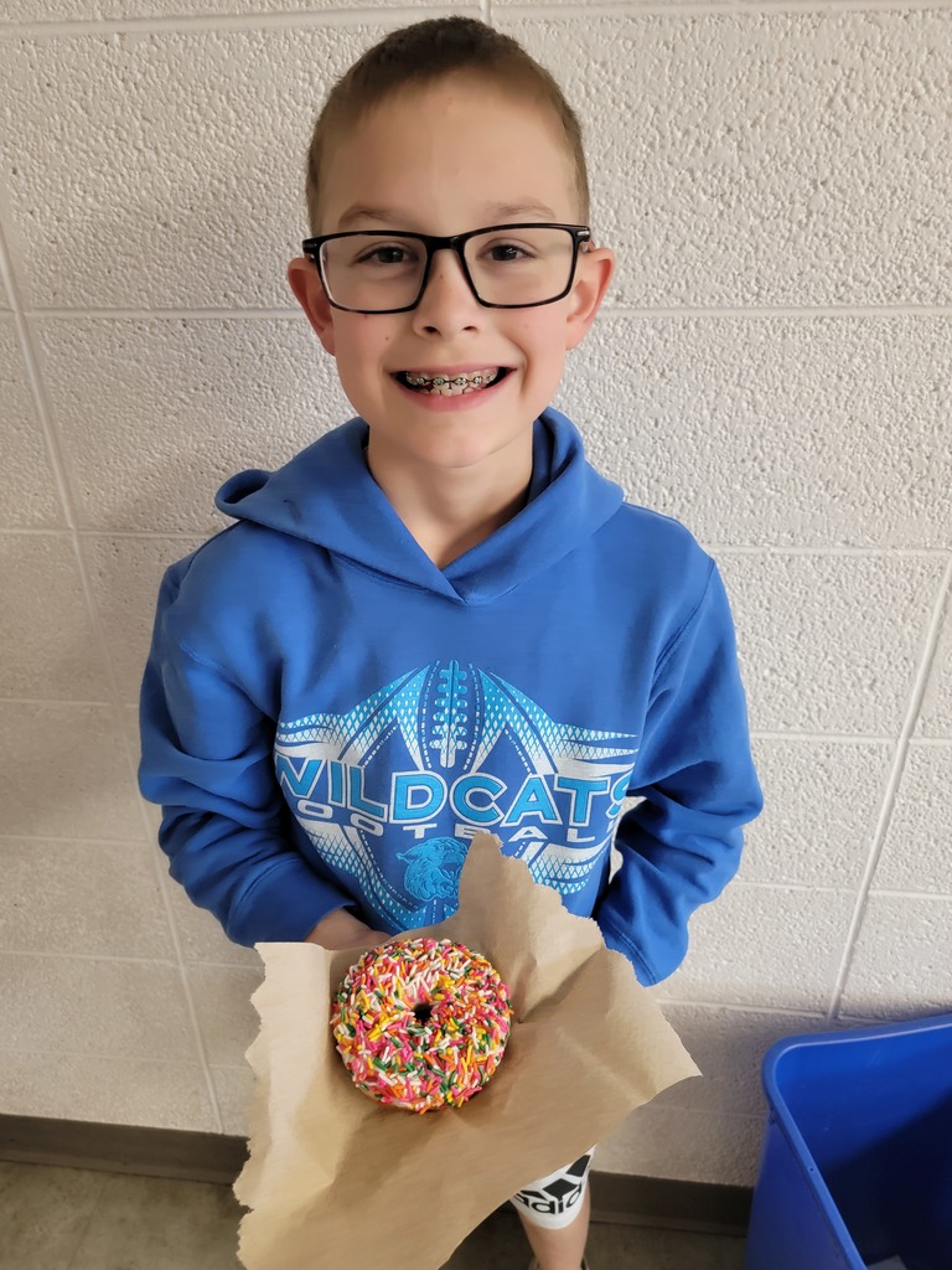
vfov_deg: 71.6
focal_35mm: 24
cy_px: 635
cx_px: 476
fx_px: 880
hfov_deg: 56.8
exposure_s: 1/40
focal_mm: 6.7
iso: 250
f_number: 1.8
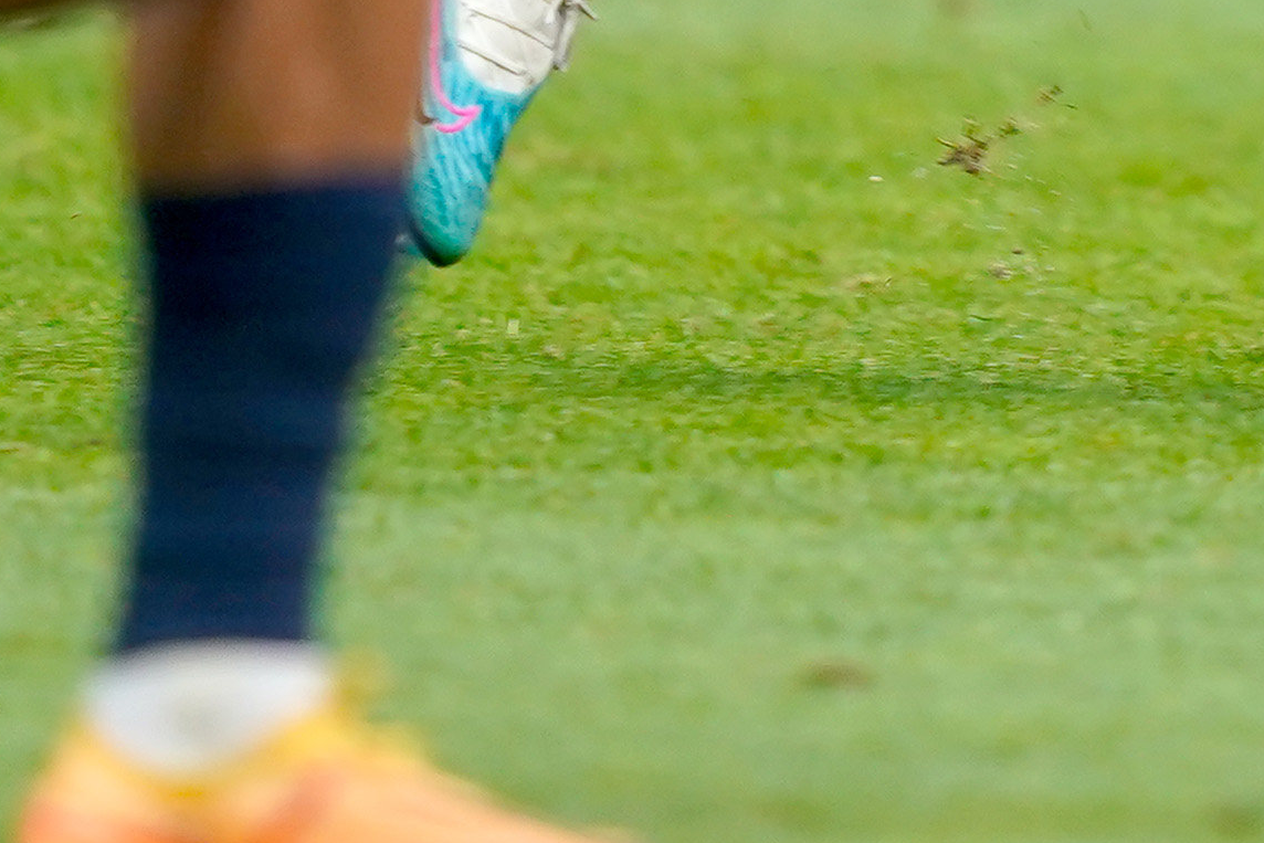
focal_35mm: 2097
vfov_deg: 0.7
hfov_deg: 1.0
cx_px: 1760
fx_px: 73632
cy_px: -1179
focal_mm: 400
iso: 1250
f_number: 2.8
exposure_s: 1/1250
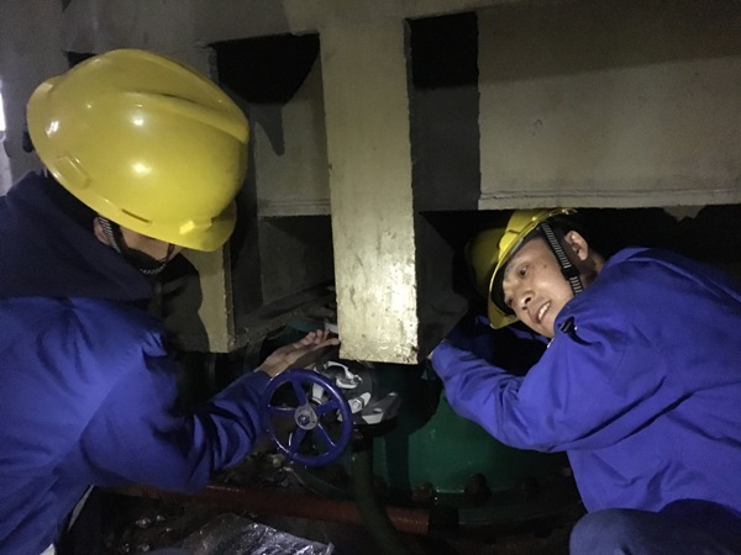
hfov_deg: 61.7
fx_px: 621
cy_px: 278
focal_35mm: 29
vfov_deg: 48.2
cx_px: 370
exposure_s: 1/17
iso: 1600
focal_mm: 4.15
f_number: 2.2
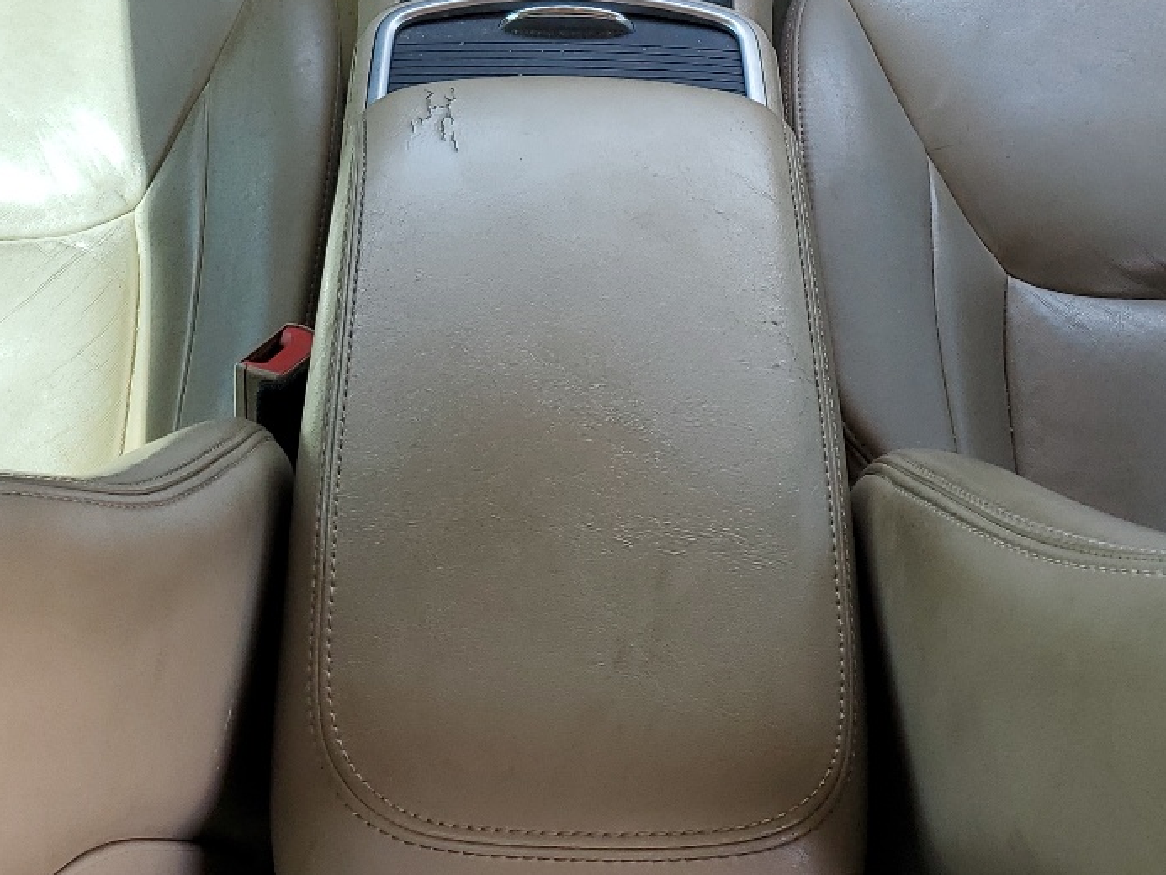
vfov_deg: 22.8
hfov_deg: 32.2
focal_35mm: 60
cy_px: -119
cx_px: 584
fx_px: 2021
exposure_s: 1/182
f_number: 1.5
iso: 50
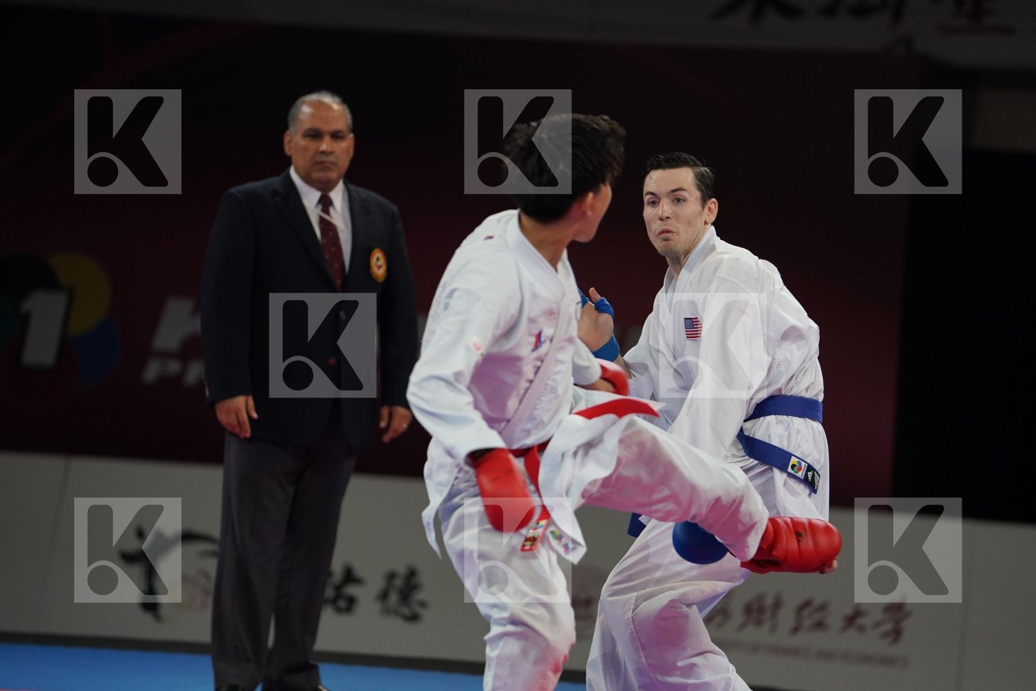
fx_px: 5755
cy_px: 346
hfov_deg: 10.3
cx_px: 518
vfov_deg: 6.9
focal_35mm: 200
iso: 1250
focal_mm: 200
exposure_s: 1/1000
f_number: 2.8
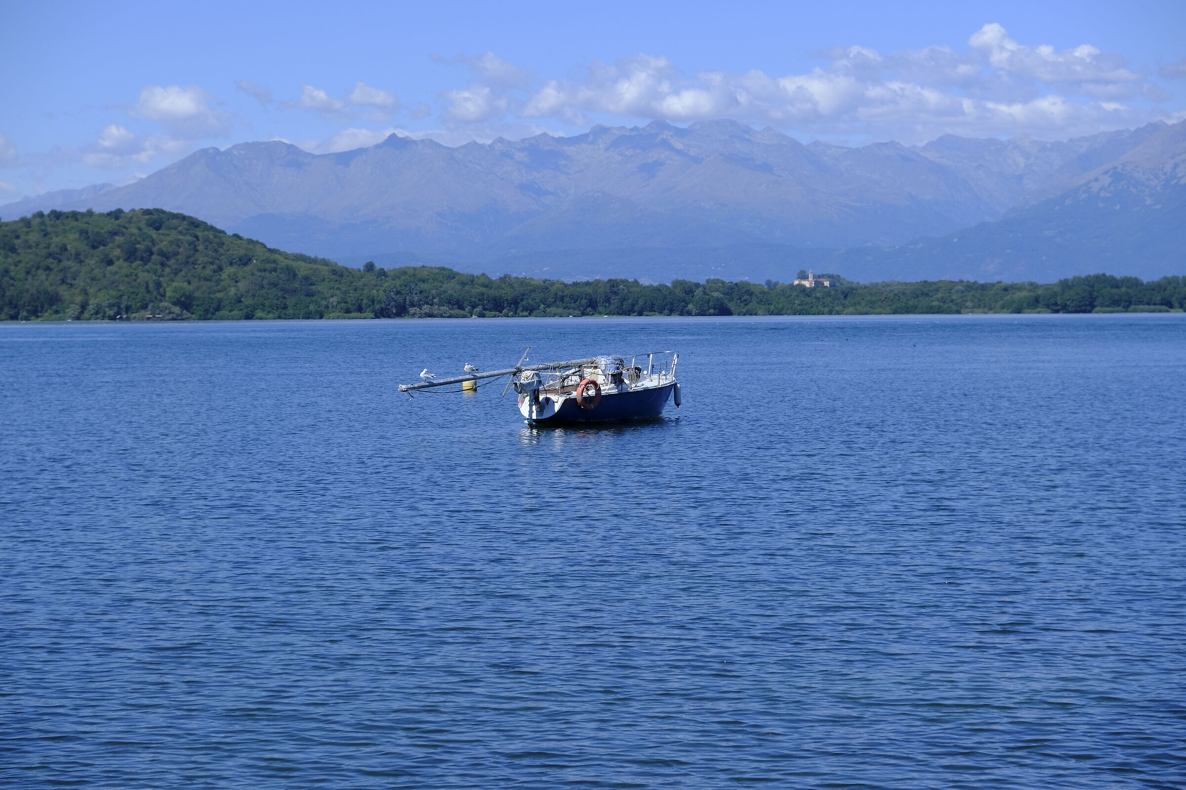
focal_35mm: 83
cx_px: 593
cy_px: 395
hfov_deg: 24.5
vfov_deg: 16.5
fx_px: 2734
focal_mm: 55
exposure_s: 1/1600
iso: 320
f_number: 5.6
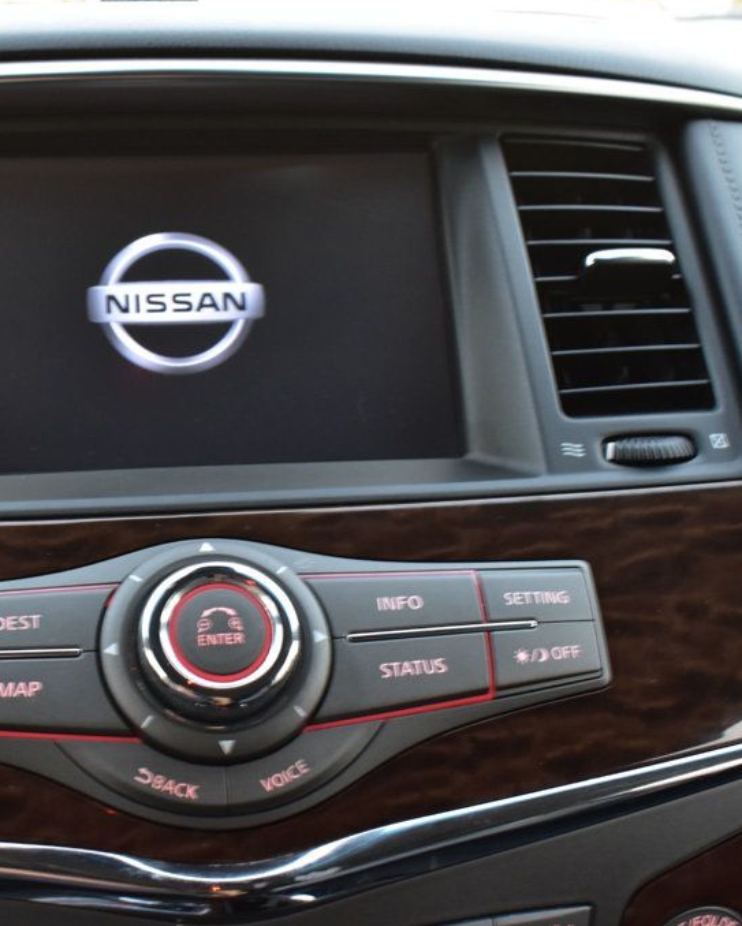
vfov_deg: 36.6
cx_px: 205
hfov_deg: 29.3
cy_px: 462
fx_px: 1399
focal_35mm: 51
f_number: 6.3
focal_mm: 24
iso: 900
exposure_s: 1/15
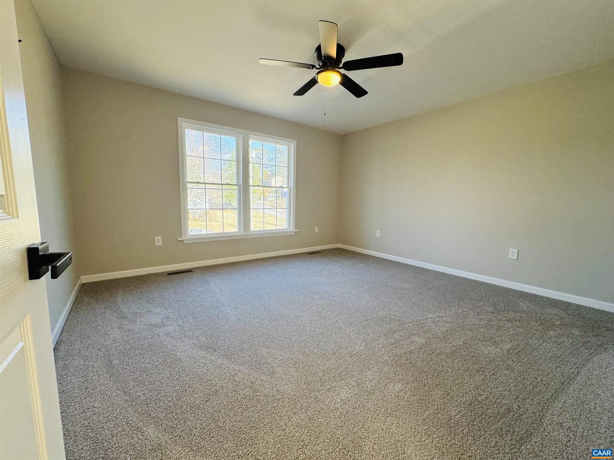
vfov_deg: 85.7
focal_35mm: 14
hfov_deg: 102.1
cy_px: 230
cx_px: 307
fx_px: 248
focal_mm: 2.22
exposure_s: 1/120
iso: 200
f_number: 2.2
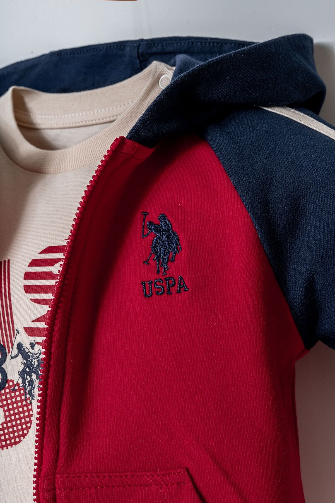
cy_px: 252
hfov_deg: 27.0
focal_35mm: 50
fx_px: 697
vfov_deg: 39.6
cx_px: 168
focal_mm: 50
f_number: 11
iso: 160
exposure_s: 1/160
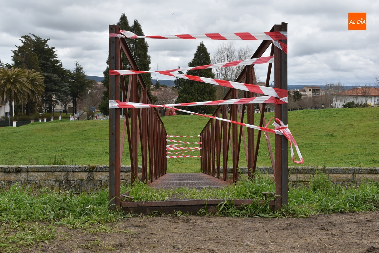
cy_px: 126
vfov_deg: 33.1
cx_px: 190
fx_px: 427
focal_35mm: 40
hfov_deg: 47.9
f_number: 9
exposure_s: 1/320
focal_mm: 27
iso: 200
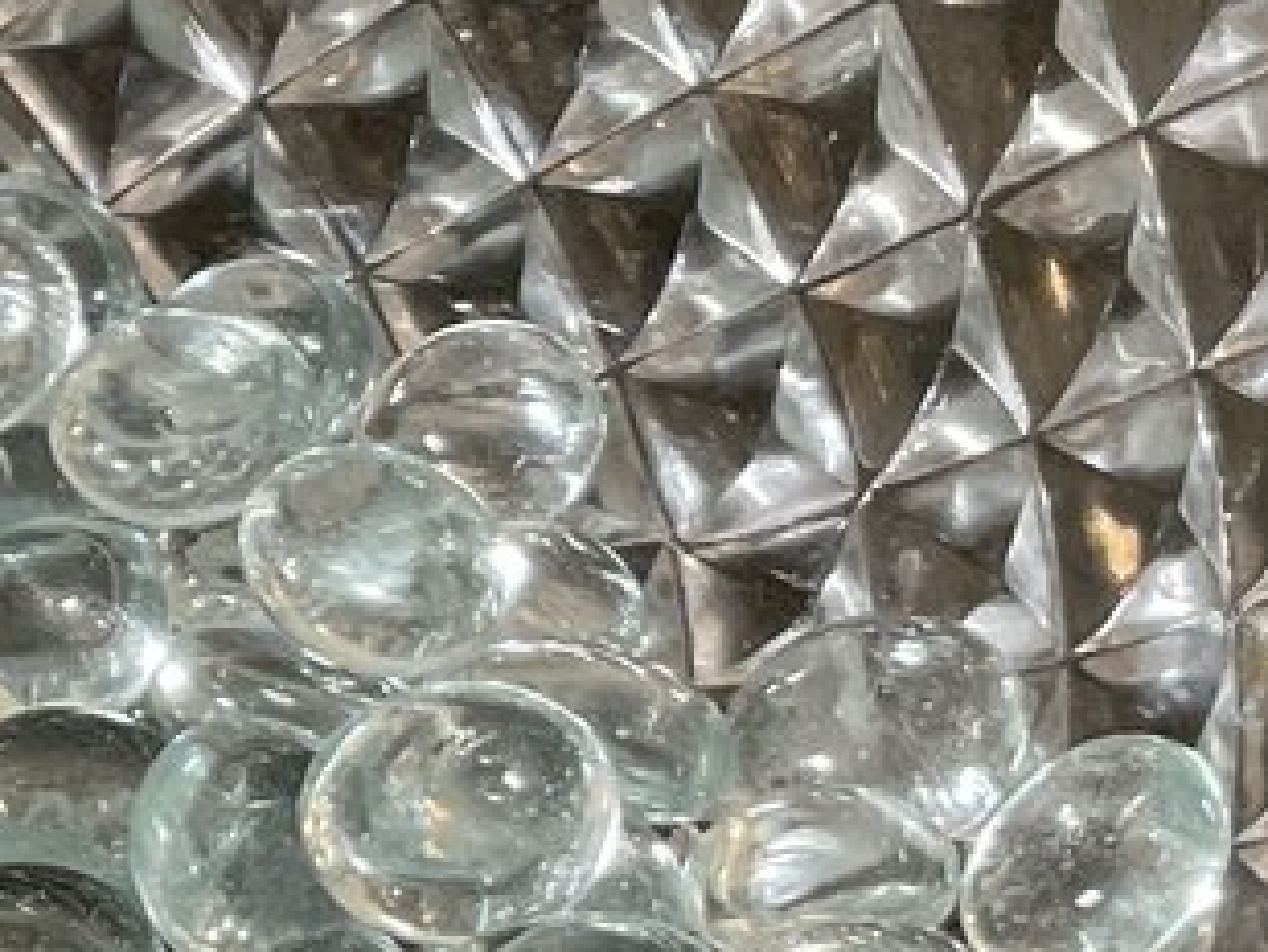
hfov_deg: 13.4
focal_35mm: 142
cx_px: -425
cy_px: 634
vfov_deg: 10.4
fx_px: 5204
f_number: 1.8
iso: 125
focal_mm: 3
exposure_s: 1/60
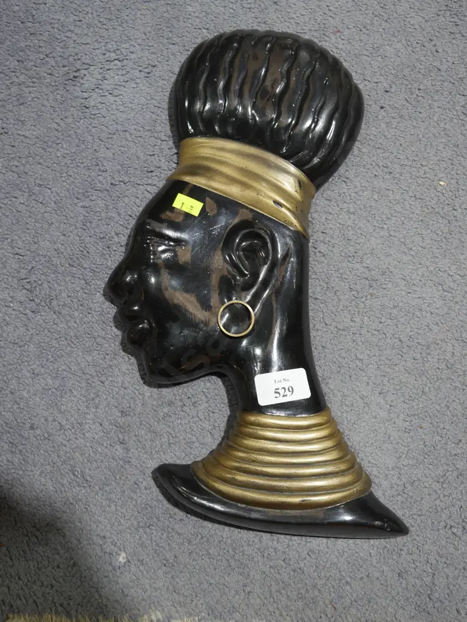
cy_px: 311
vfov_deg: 53.9
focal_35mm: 34
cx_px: 234
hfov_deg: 41.8
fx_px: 611
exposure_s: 1/60
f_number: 4
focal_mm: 17
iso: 640
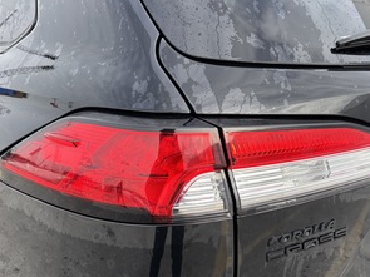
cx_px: 189
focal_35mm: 37
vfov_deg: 38.6
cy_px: 154
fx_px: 395
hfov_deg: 50.2
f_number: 1.6
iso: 50
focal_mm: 5.96
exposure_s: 1/763
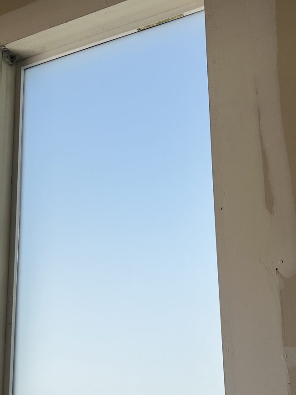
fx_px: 524
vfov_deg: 41.1
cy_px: 234
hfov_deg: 31.2
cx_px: 94
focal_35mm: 46
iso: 50
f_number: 1.6
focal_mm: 5.1
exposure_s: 1/1199
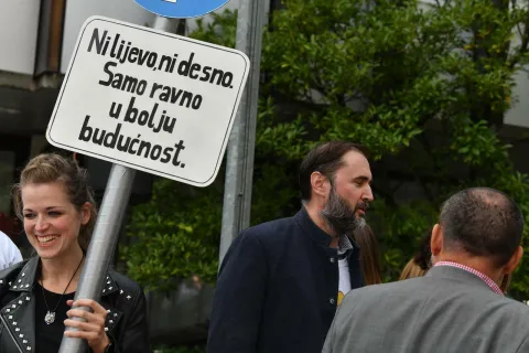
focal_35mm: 70
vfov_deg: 19.5
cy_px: 176
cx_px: 264
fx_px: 1029
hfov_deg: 28.8
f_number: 5.6
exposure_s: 1/1600
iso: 500
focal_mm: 70
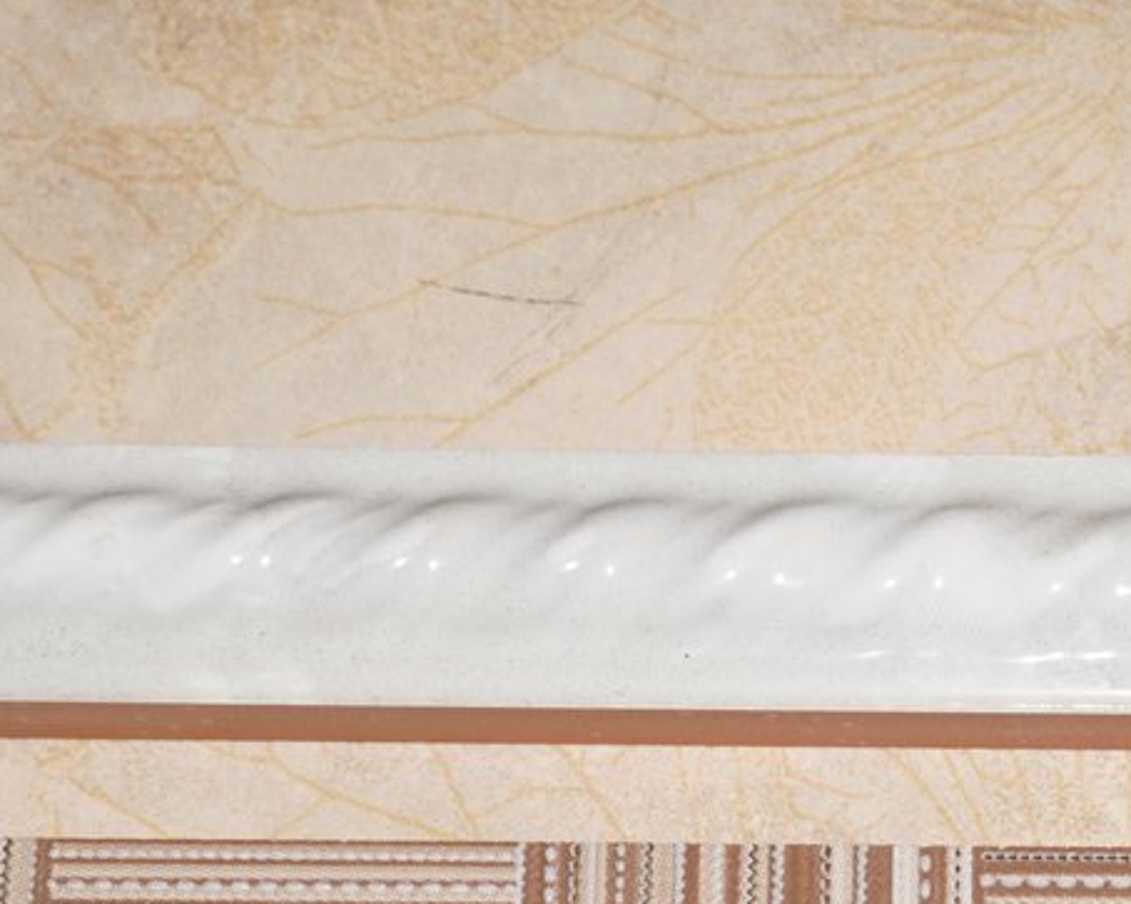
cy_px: 878
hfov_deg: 14.0
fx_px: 4585
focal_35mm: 137
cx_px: 948
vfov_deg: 11.2
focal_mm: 26
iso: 200
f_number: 4.5
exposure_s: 1/60
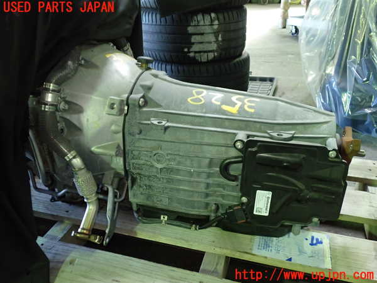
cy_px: 142
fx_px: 327
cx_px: 188
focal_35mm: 30
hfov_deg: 60.0
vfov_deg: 46.8
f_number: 2.3
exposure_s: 1/30
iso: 500
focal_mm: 5.4
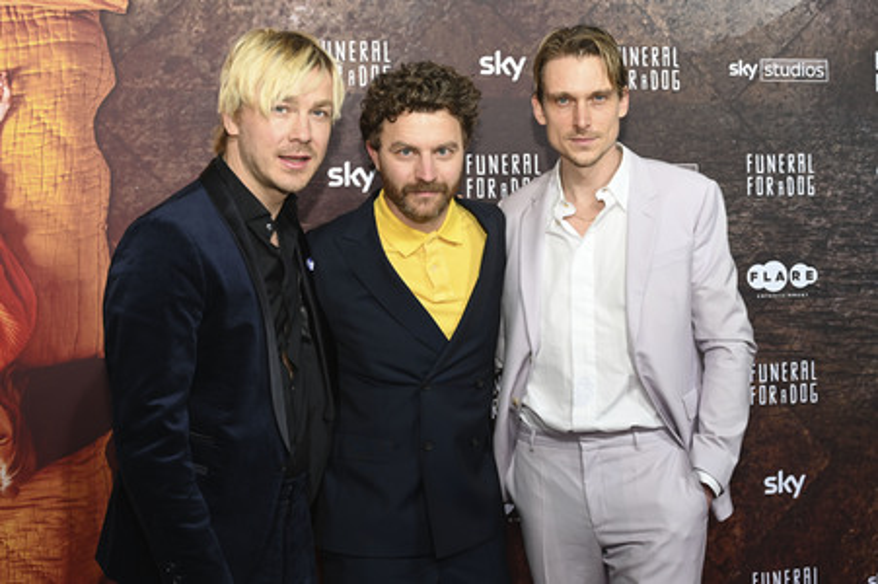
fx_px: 1145
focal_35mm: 47
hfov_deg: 41.9
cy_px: 292
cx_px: 439
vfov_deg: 28.6
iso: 400
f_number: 6.3
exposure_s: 1/200
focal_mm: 47
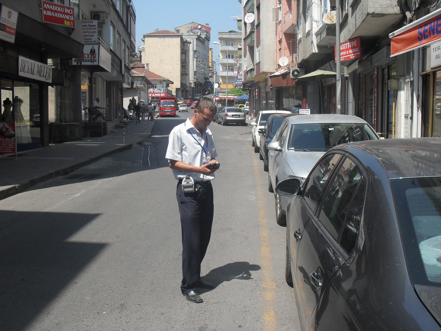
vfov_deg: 37.7
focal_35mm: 38
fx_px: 484
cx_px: 220
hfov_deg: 49.0
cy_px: 166
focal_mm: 6.3
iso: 80
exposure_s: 1/180
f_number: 8.3
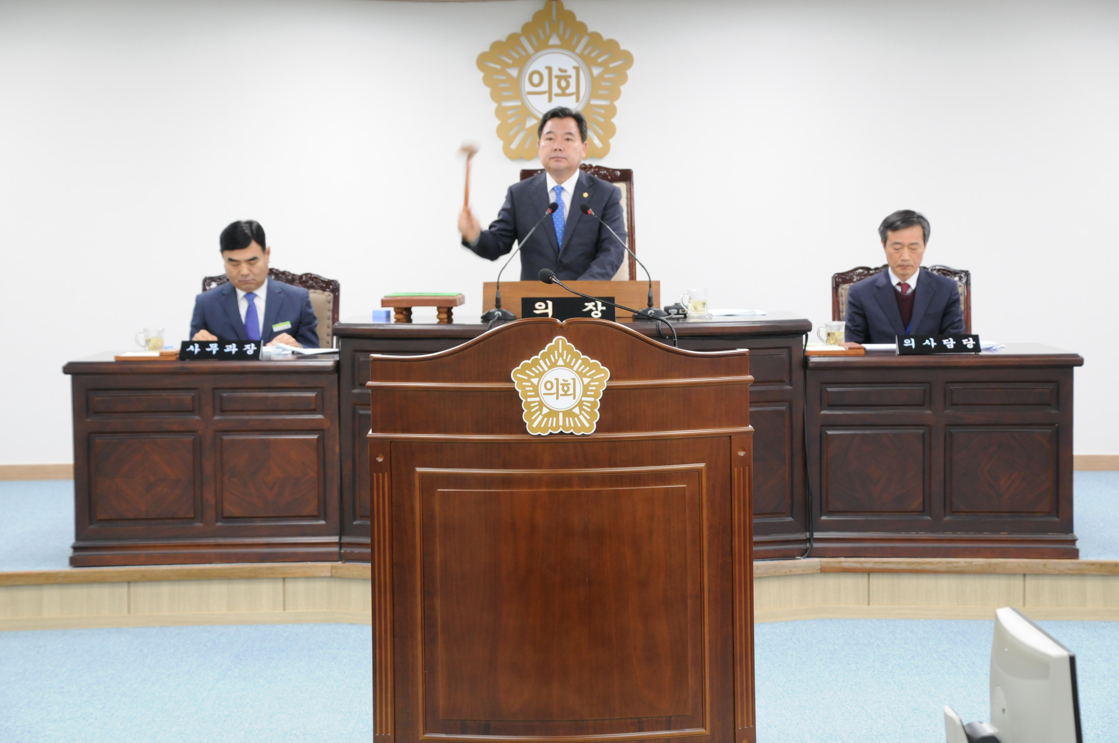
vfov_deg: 18.9
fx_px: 2235
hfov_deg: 28.1
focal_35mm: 72
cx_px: 560
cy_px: 372
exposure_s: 1/30
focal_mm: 48
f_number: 4.5
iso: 800
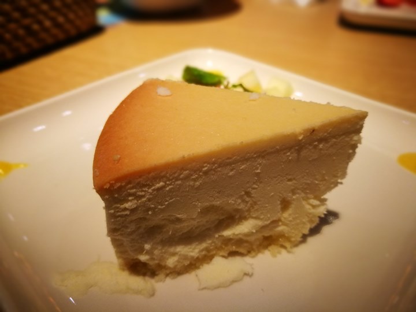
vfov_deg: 51.4
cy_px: 156
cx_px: 208
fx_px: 324
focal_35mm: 27
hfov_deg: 65.3
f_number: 4
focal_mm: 4.5
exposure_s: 1/30
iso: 250
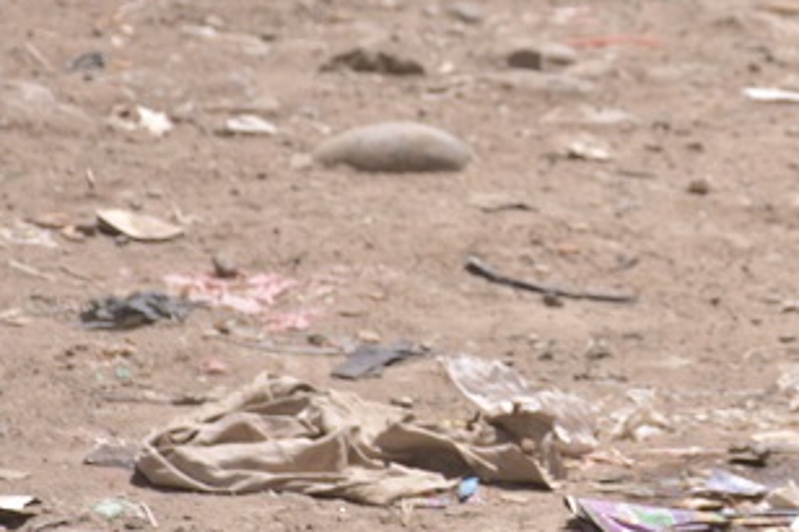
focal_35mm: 351
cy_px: 74
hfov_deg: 5.8
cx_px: 921
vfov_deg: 3.9
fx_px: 7786
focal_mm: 90
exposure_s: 1/400
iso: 100
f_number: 7.1
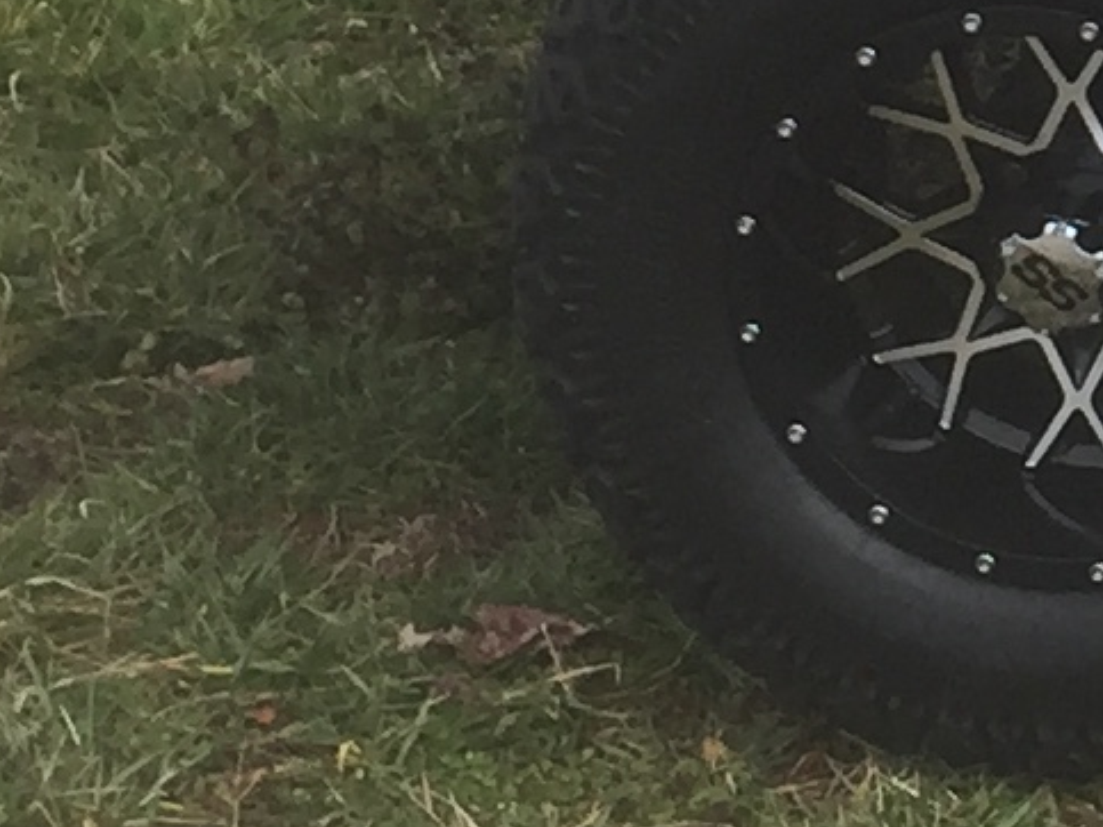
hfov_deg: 9.2
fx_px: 6244
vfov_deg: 7.4
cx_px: 2455
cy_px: -656
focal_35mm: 196
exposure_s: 1/416
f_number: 2.2
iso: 32
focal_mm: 4.15
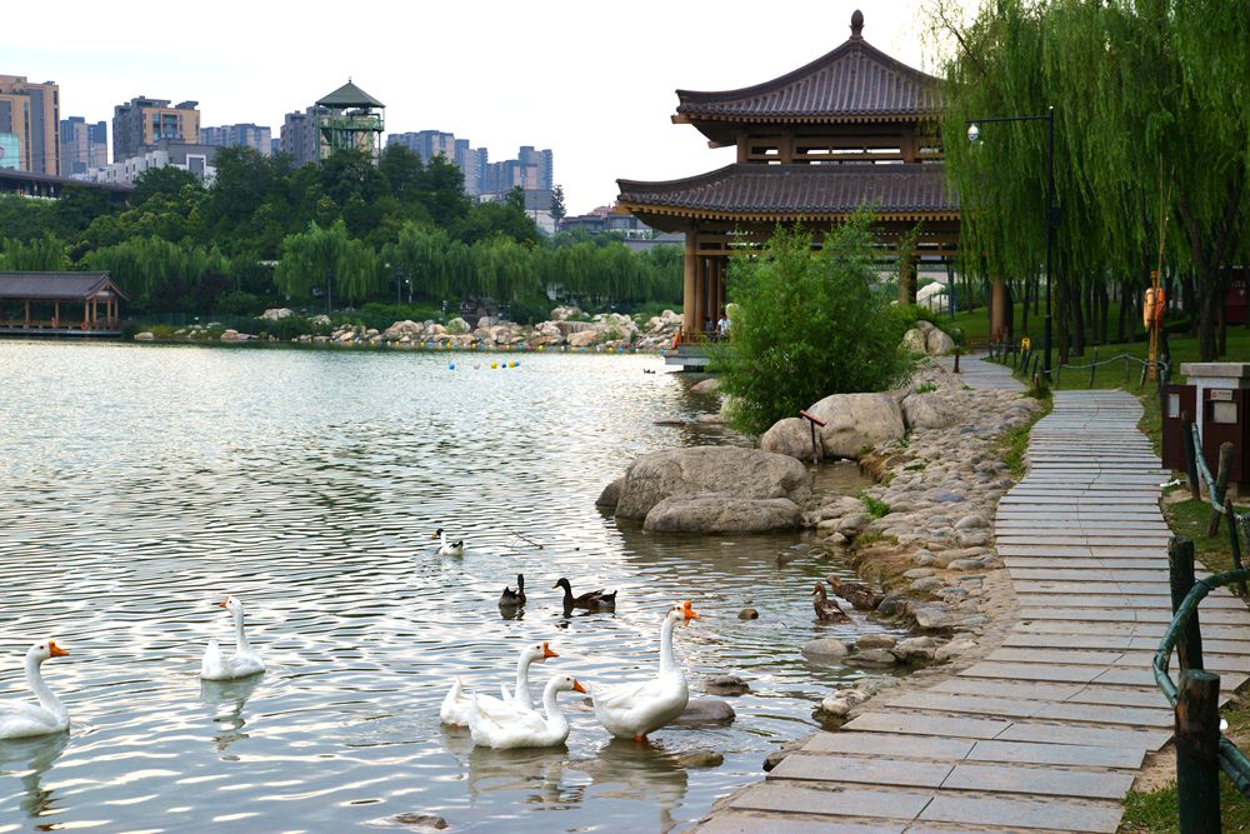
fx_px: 2431
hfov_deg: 28.8
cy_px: 417
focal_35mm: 70
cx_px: 625
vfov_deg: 19.5
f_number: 9
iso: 100
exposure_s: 1/160
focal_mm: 70
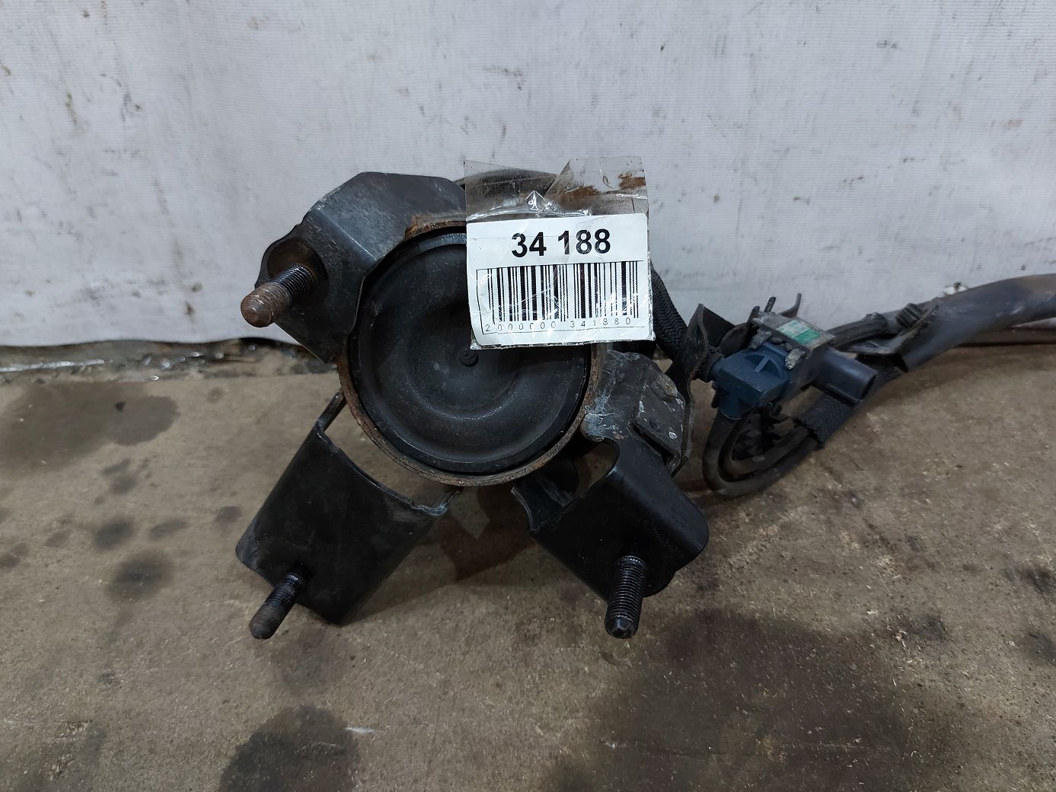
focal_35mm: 24
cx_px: 528
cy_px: 396
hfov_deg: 71.6
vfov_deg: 56.8
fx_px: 732
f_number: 1.8
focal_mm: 5.23
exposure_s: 1/50
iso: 125
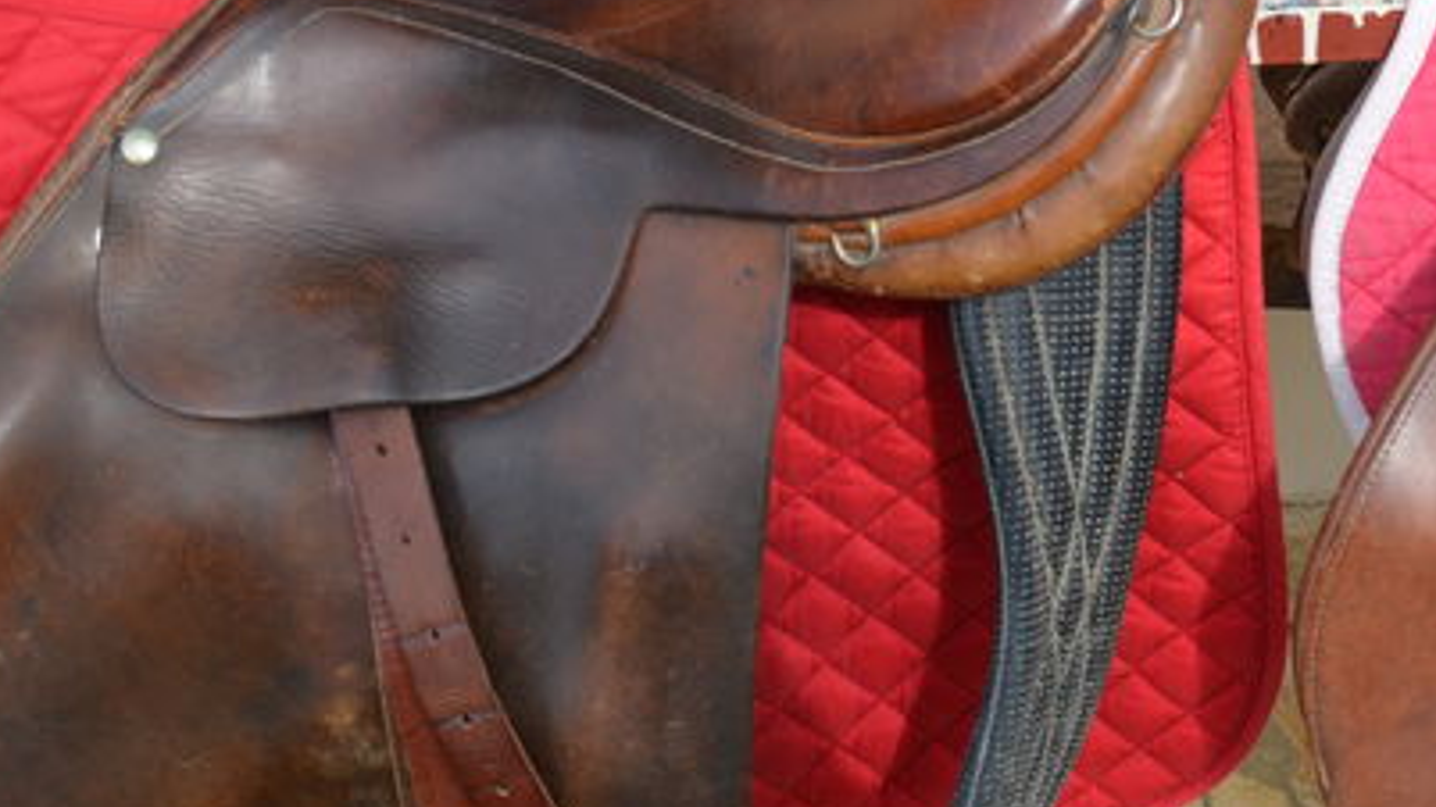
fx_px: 7729
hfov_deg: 10.6
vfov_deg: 6.0
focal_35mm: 203
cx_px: 1225
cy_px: 96
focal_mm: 52
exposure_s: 1/320
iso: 100
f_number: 9
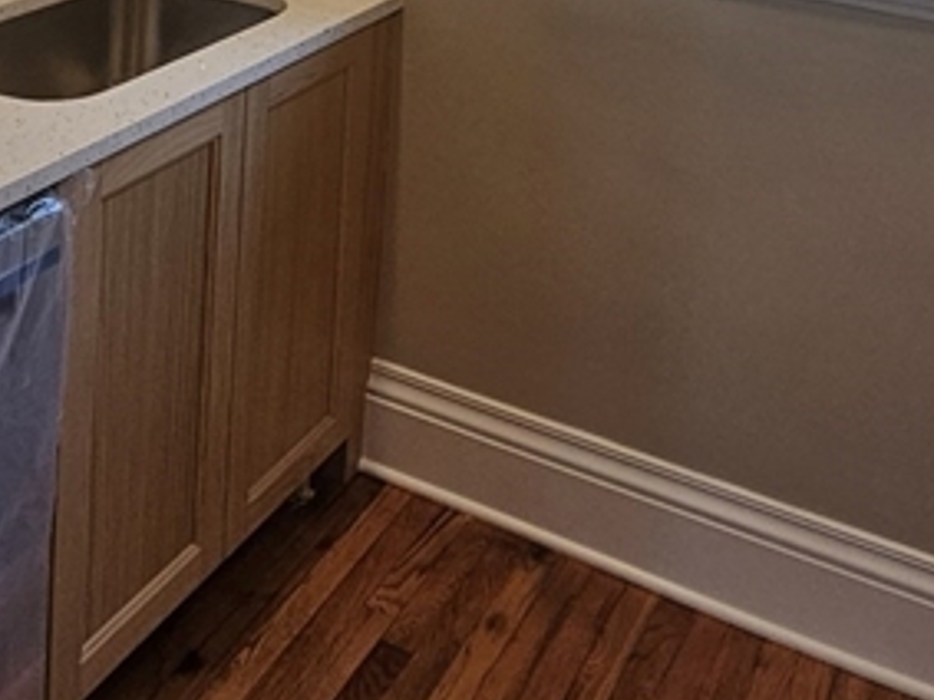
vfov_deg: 25.2
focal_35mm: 47
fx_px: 1268
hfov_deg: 40.4
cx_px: 449
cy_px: -284
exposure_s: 1/120
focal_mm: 2.2
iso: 50
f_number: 2.2
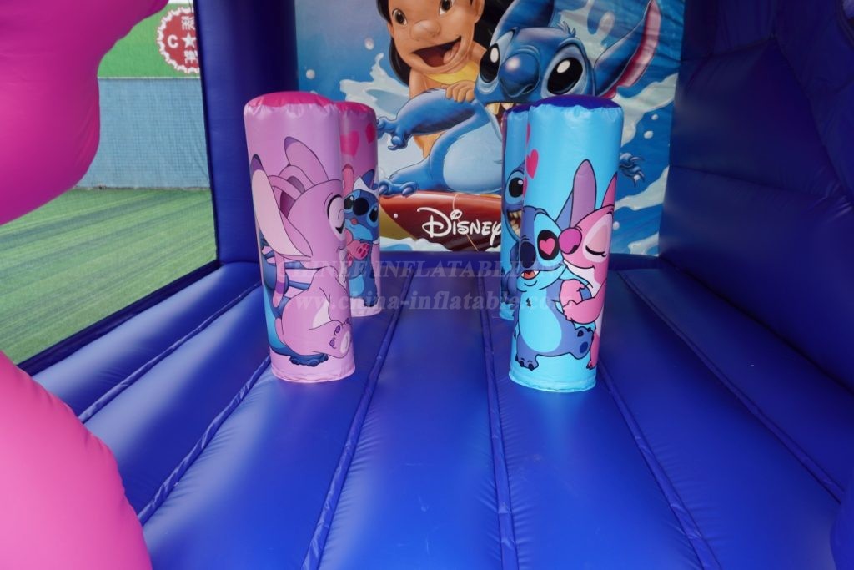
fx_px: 569
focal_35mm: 24
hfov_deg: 73.7
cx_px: 427
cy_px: 285
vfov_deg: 53.1
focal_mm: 16
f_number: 5.6
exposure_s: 1/80
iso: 100
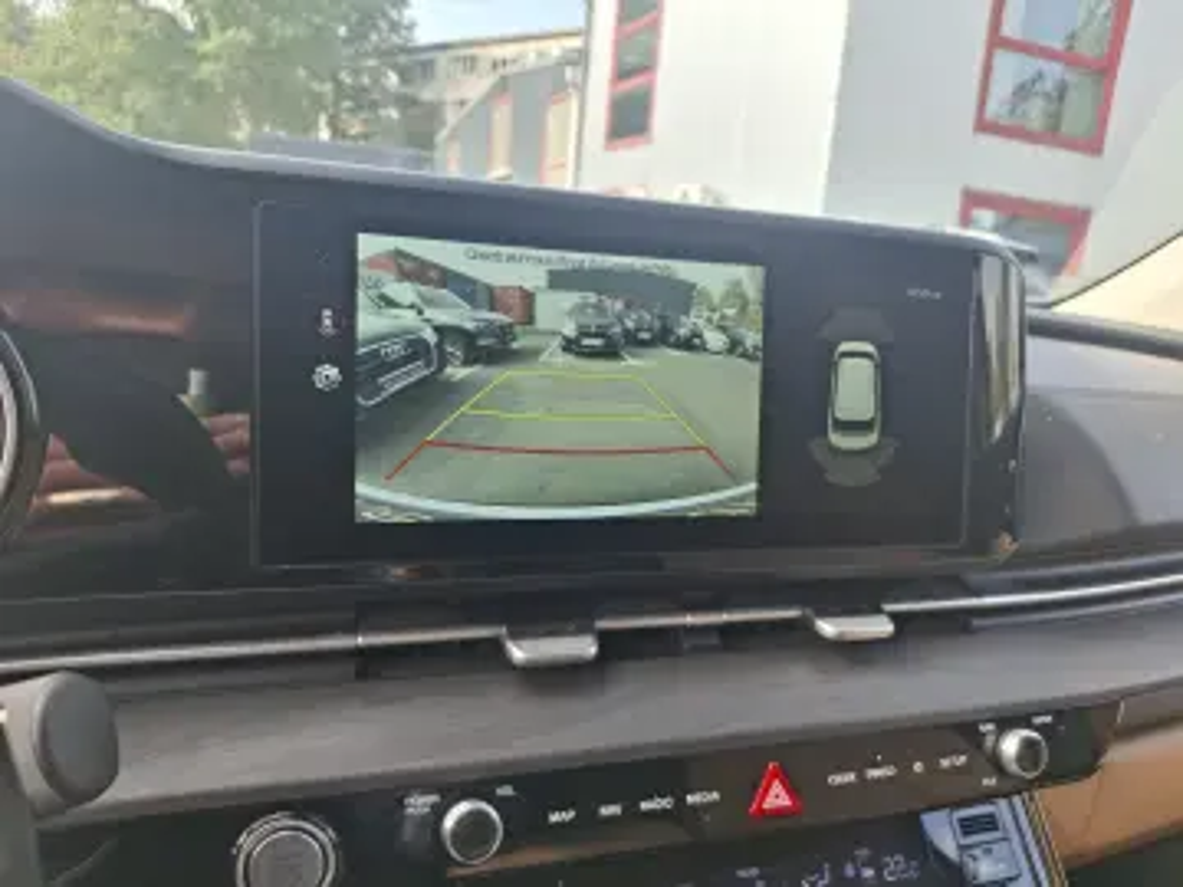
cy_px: 444
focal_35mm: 25
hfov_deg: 69.4
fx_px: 854
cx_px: 592
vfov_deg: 54.9
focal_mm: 4.69
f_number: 1.8
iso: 32
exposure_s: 1/215
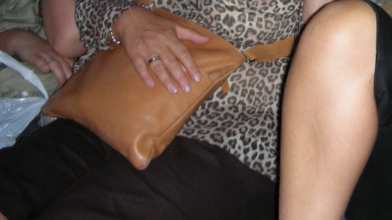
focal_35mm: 74
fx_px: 769
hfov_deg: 27.5
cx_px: 361
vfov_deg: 15.7
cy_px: -38
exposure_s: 1/60.1
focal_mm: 5.8
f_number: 3
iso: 55
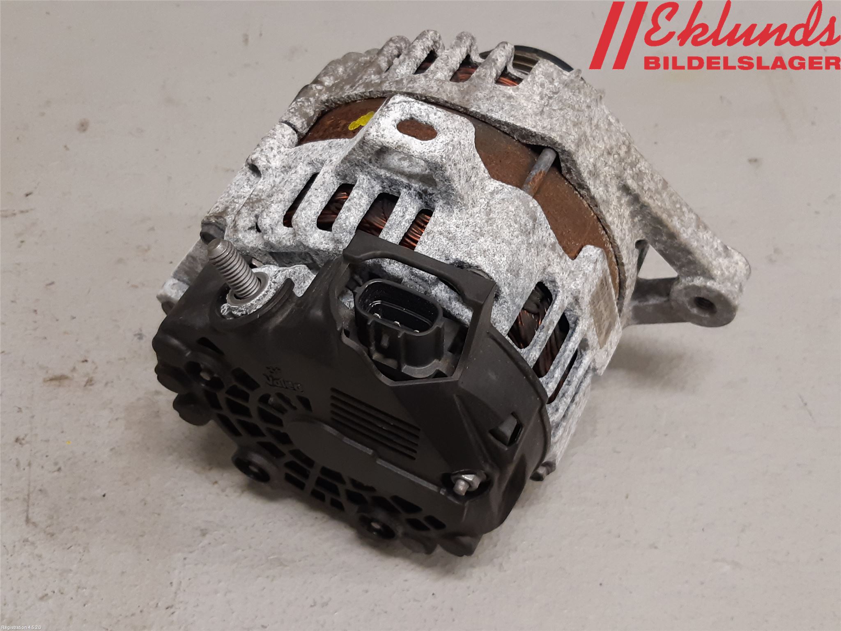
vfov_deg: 53.1
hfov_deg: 67.3
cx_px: 420
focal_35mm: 26
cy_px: 316
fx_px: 632
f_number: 1.7
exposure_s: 1/50
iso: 160
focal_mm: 3.93
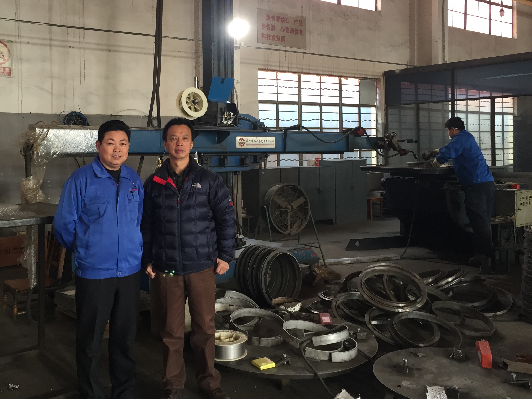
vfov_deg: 38.4
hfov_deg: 49.8
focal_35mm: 37
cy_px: 151
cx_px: 208
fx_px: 569
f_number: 2.2
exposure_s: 1/30
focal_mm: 4.15
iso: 64
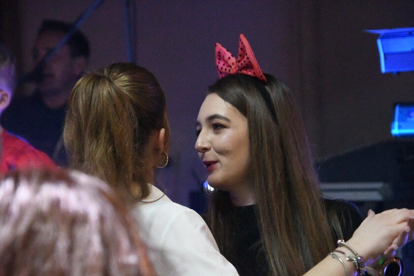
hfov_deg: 11.2
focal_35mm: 183
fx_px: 2104
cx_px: 207
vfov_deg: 7.5
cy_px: 138
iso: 22800
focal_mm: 122
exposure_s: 1/200
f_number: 5.6
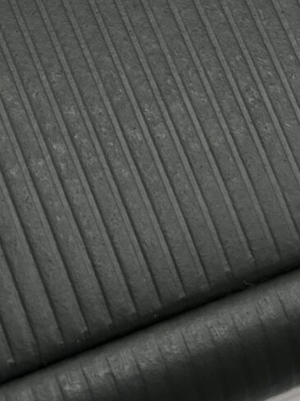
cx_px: -39
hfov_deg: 12.0
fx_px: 1399
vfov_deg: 15.8
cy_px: -49
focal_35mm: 121
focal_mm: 6.3
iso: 32
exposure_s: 1/180
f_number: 1.7
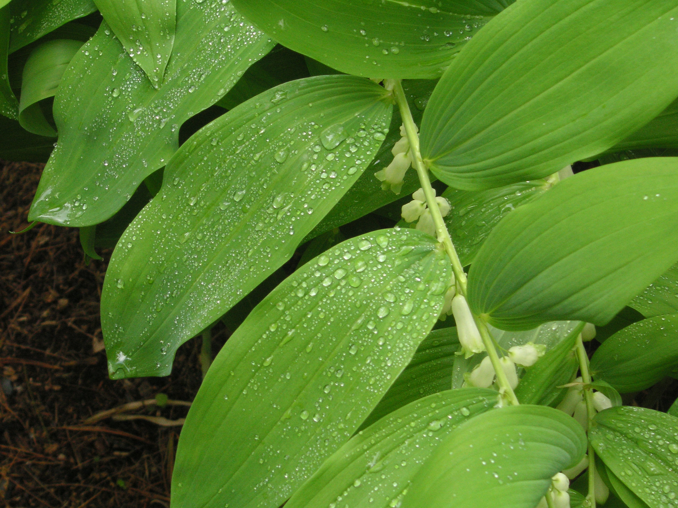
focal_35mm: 105
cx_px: 339
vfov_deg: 14.1
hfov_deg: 18.7
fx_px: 2057
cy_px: 254
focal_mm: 17.1
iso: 80
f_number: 5
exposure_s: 1/105
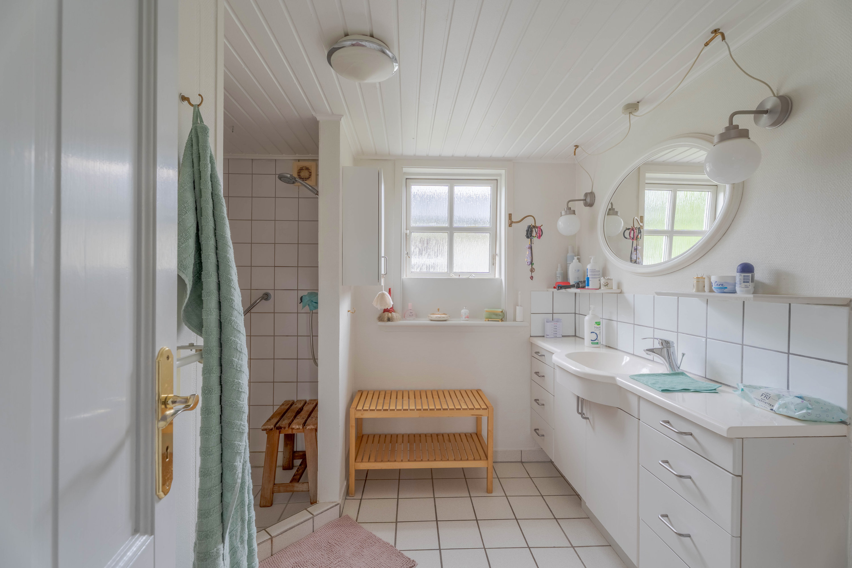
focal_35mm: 16
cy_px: 284
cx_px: 426
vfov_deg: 73.7
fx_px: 379
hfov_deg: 96.7
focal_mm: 16
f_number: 9
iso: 250
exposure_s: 1/100
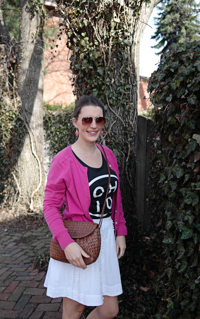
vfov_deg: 52.7
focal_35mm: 37
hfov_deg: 34.4
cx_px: 99
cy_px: 160
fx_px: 323
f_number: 2.8
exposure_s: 1/800
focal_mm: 24
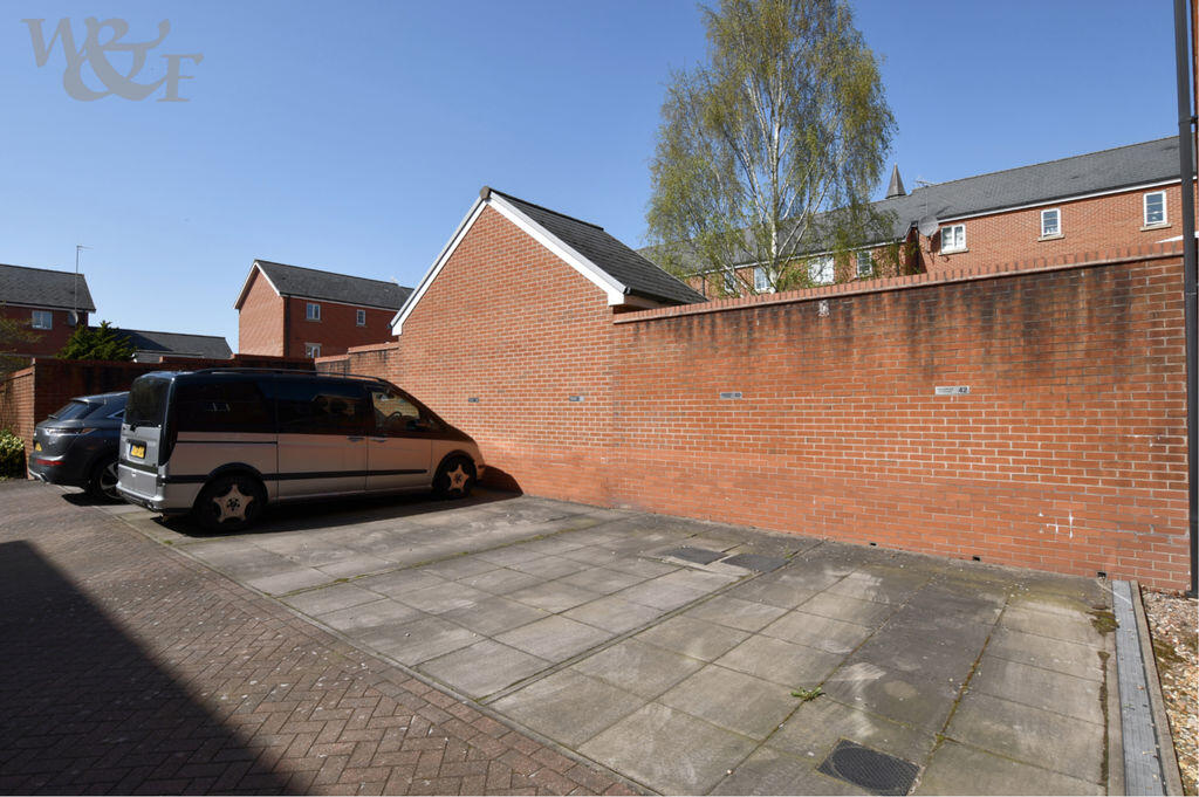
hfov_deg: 93.3
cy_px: 398
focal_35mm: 17
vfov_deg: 70.3
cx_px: 600
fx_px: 566
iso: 100
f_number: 9
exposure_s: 1/250
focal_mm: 11.5
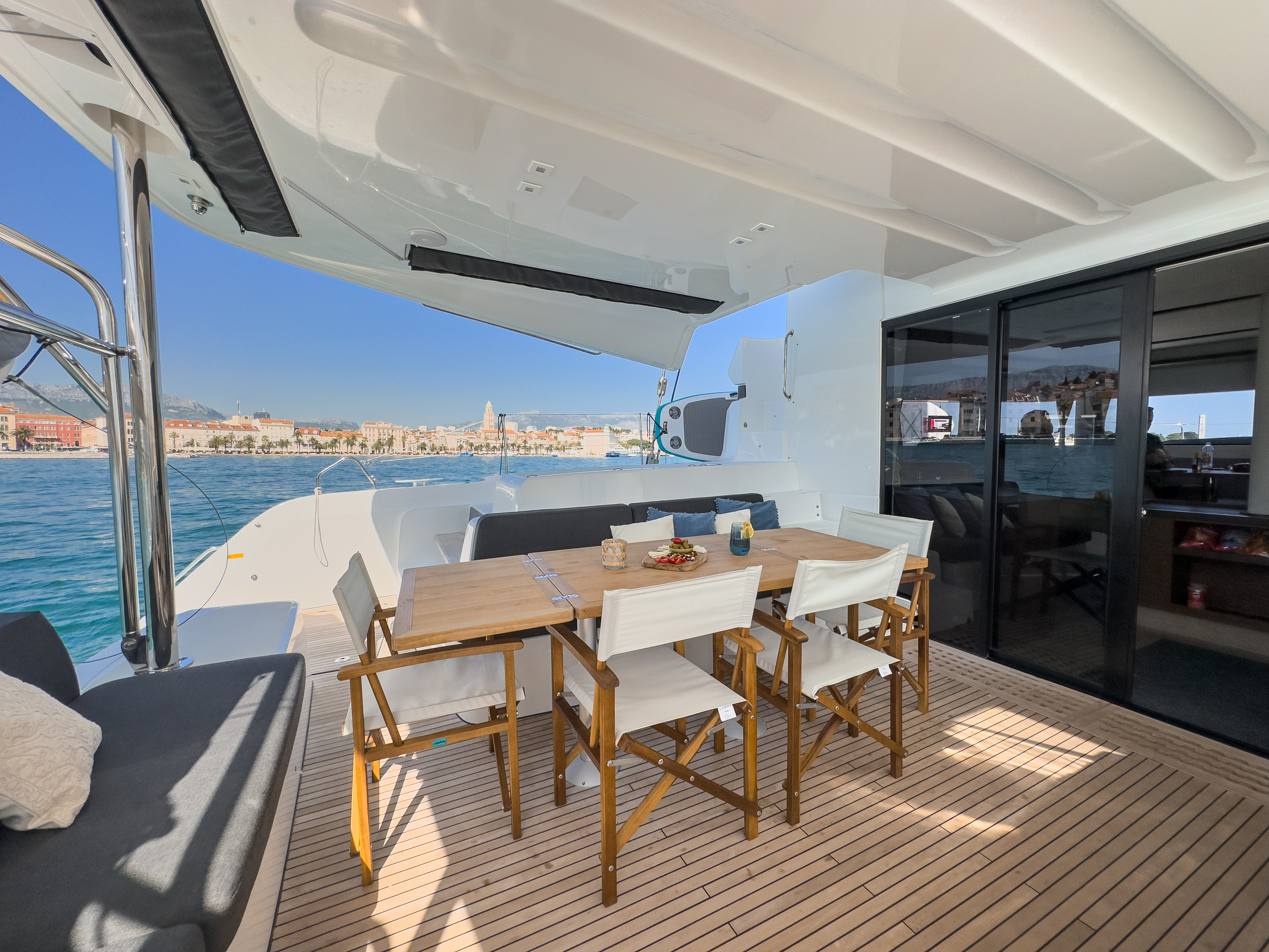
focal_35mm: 14
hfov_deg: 102.1
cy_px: 476
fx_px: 513
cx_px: 634
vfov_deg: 85.7
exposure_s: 1/1600
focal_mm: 2.22
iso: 40
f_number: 2.2
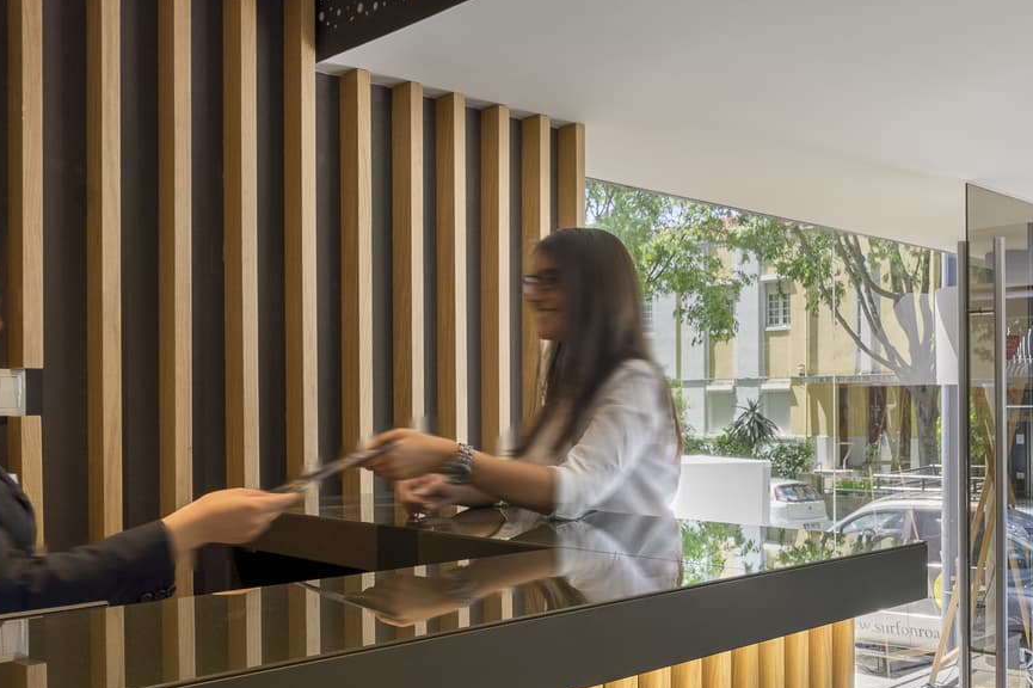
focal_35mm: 37
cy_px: 401
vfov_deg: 35.8
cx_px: 757
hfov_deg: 50.1
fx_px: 1061
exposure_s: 1/5
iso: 125
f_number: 9
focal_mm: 16
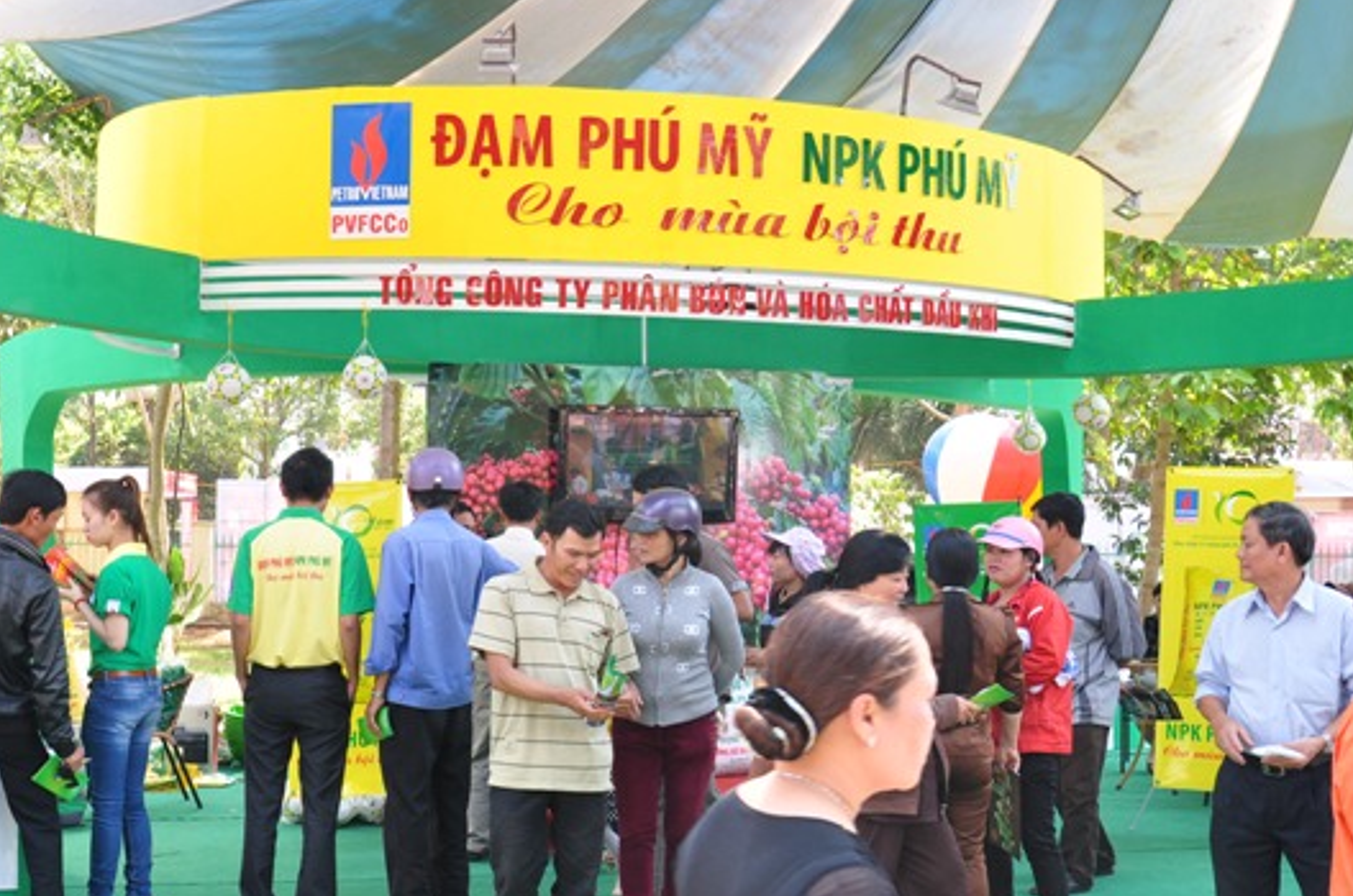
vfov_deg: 28.1
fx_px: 1792
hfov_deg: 41.3
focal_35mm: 48
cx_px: 587
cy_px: 526
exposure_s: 1/125
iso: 400
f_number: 5.6
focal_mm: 21
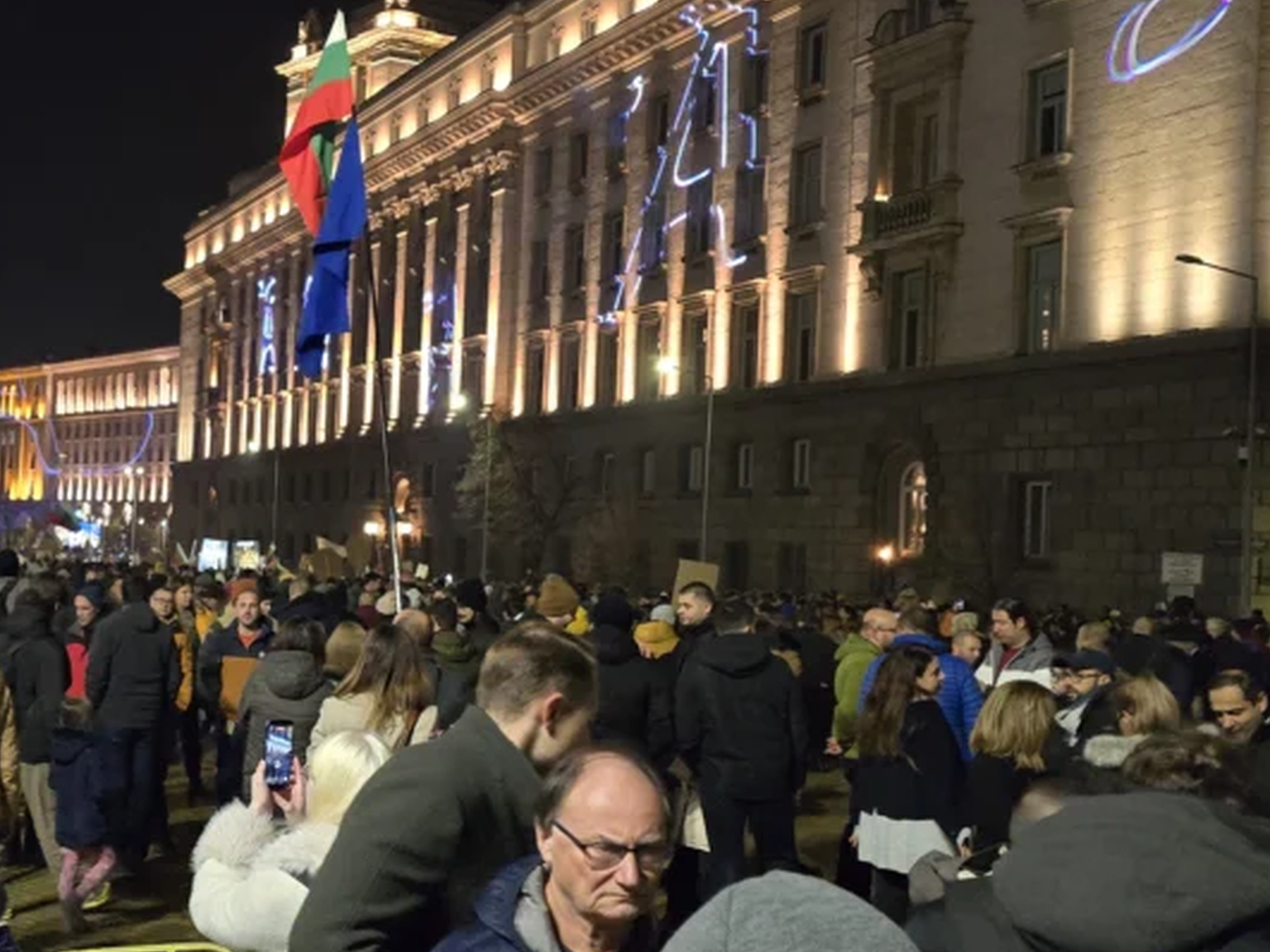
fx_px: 1907
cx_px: 103
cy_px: 457
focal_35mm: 52
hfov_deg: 34.5
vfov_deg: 28.0
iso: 2500
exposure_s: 1/100
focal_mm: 6.3
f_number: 1.7
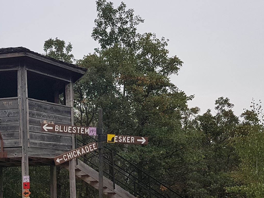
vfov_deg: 27.7
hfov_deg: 35.5
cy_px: 142
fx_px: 397
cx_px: 47
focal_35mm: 52
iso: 50
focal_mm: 4.2
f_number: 1.7
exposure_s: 1/100
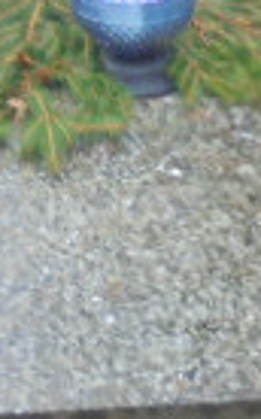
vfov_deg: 15.2
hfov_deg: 10.2
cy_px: -188
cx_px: 79
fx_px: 1460
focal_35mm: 128
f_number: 3.5
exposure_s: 1/30
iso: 250
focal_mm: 4.6
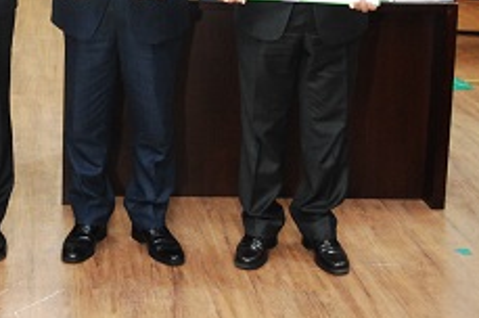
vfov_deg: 15.3
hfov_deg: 22.9
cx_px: 68
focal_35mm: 87
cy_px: -22
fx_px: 1156
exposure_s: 1/100
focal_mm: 22
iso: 800
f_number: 2.8
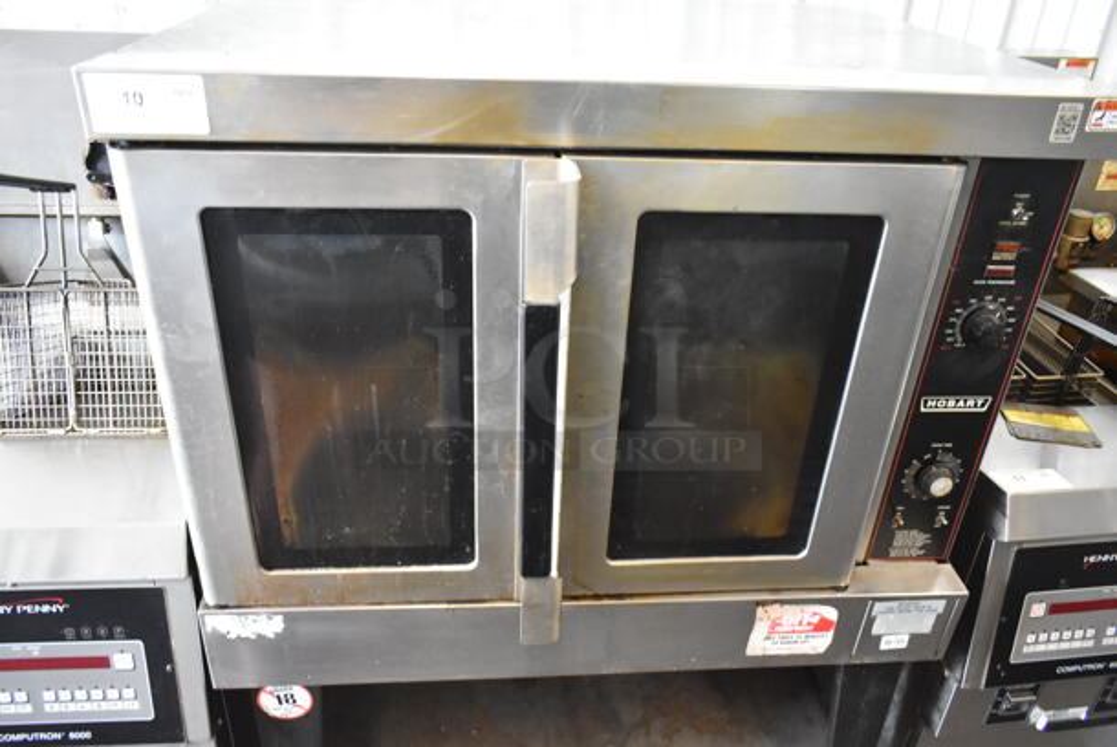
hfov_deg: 67.3
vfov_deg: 48.0
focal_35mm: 27
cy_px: 374
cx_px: 558
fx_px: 839
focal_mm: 18
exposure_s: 1/125
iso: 3200
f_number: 3.5
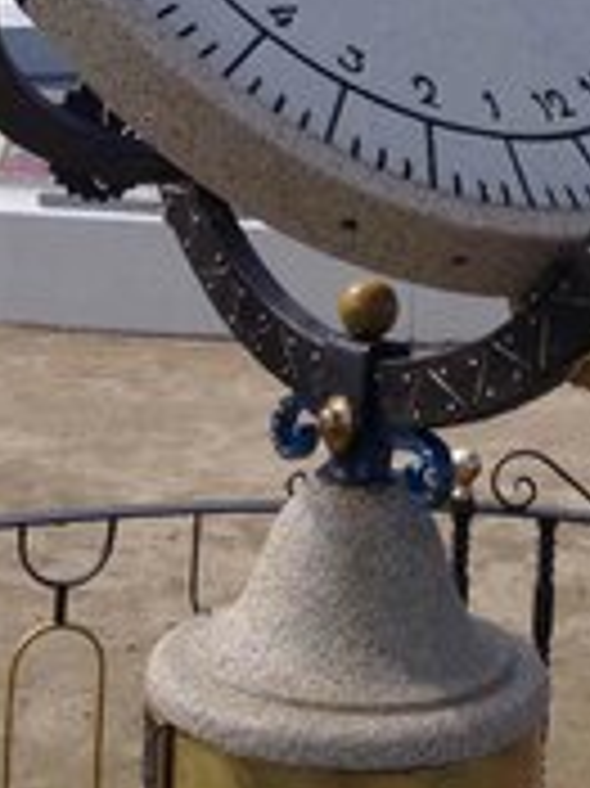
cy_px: -36
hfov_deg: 15.3
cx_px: 428
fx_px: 2184
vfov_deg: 19.7
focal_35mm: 96
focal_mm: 4.28
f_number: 2.4
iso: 50
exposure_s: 1/2632
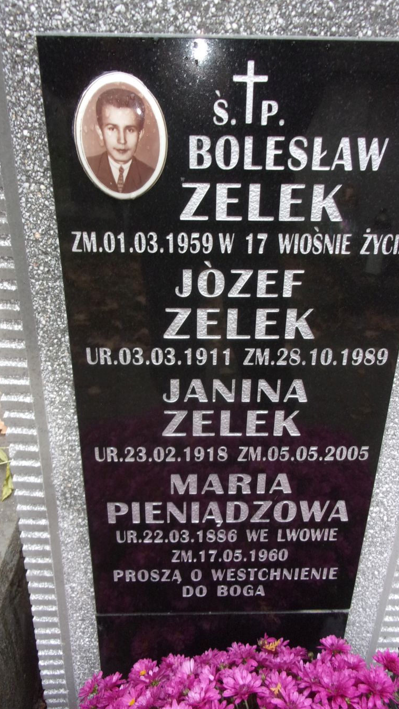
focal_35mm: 31
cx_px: 217
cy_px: 358
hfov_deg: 37.8
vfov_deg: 62.6
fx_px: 583
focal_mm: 5.1
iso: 160
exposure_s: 1/34
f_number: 3.9
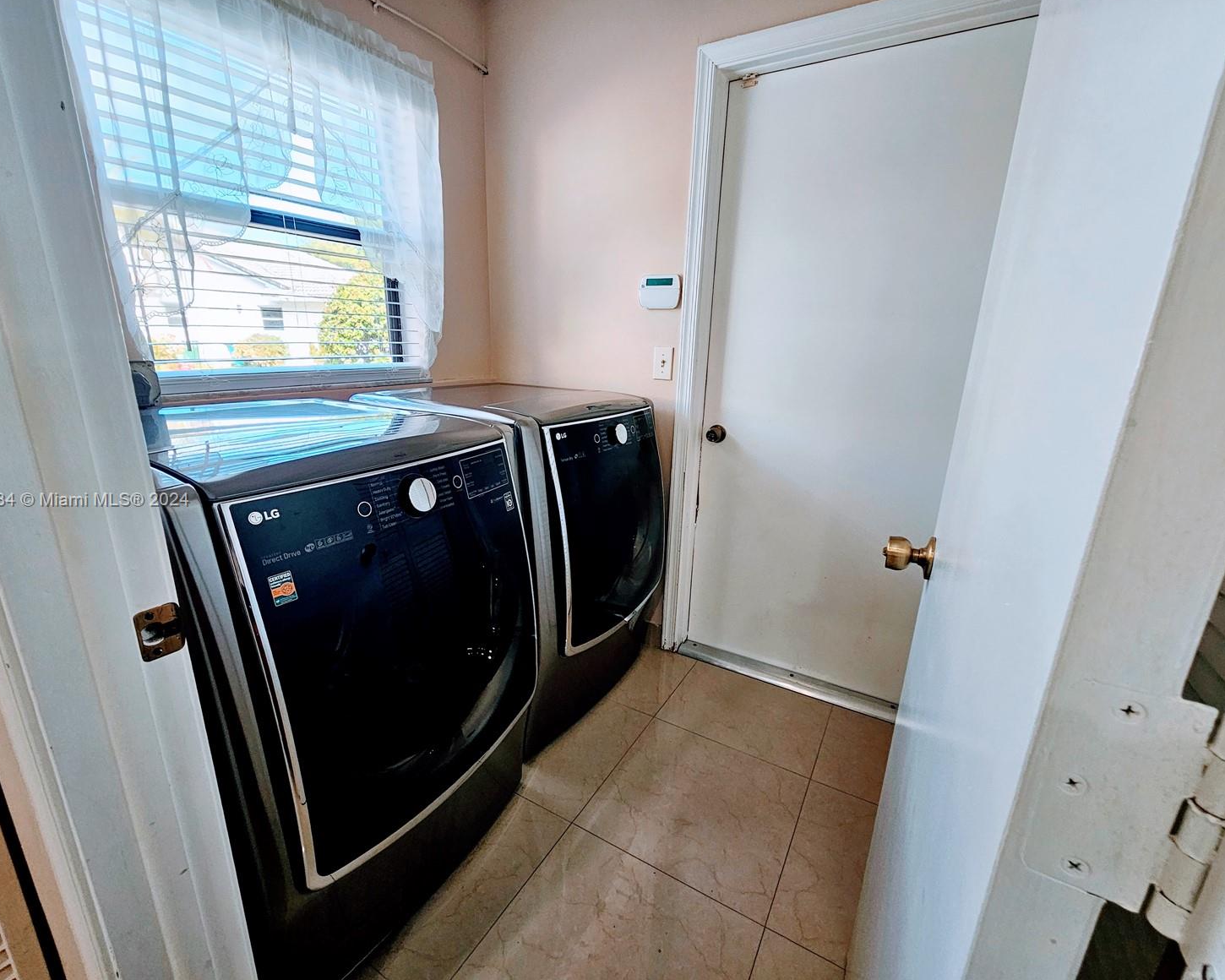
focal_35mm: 14
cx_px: 595
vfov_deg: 88.0
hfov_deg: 100.7
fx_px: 508
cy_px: 501
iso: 125
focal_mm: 2.2
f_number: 2.2
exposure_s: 1/60
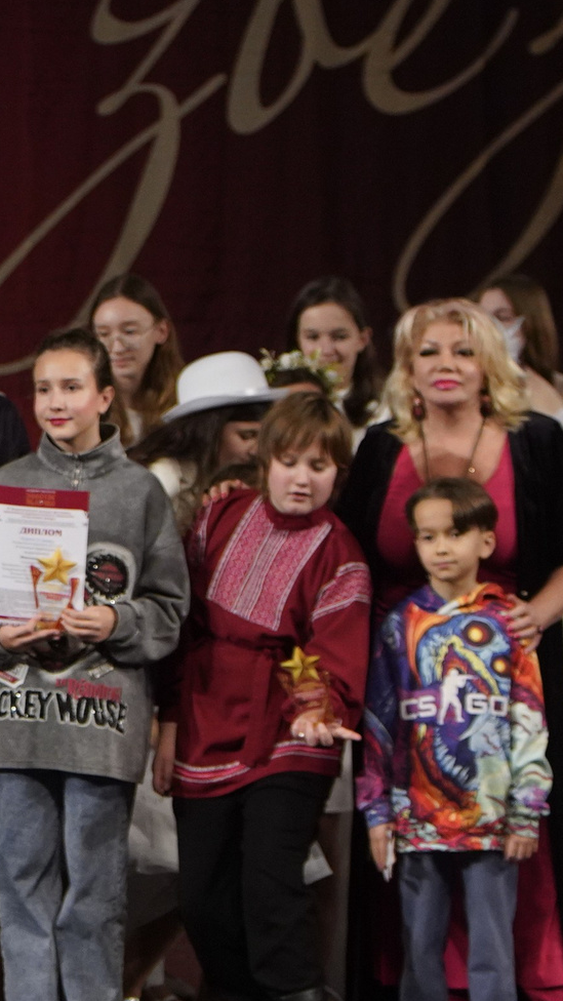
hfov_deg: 3.3
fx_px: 9846
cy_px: 402
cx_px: -520
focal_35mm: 371
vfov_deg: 5.8
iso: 1250
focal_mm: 90
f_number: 2.8
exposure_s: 1/500
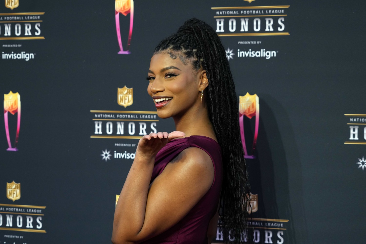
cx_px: 183
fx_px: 976
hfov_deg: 21.2
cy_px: 122
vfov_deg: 14.3
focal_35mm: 96
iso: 1000
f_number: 5.6
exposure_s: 1/640
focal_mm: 96
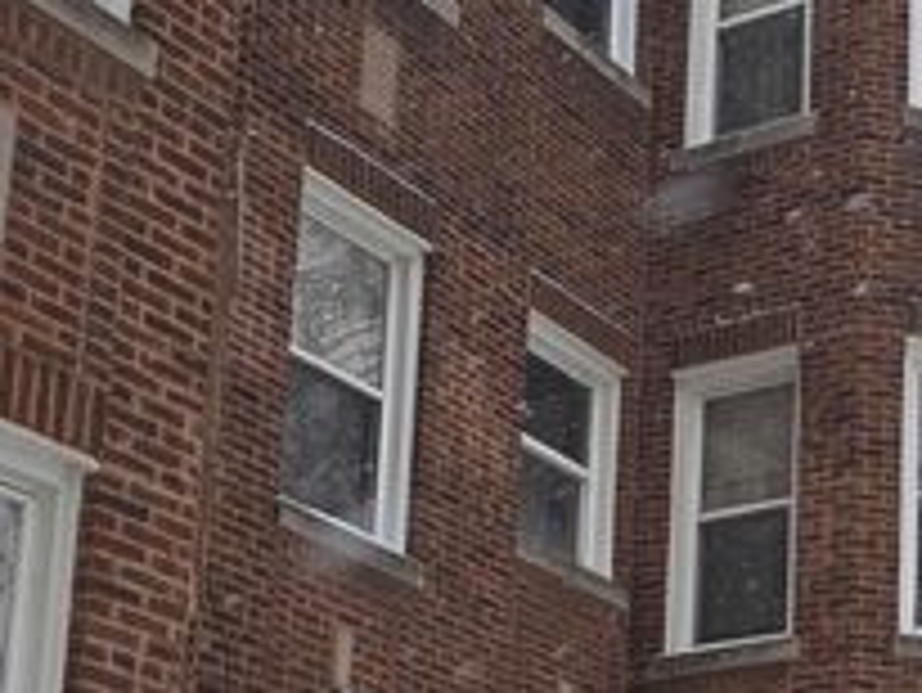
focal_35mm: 56
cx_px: 895
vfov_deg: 23.8
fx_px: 1492
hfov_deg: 32.0
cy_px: 837
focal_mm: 6.3
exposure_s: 1/326
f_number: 1.7
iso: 12
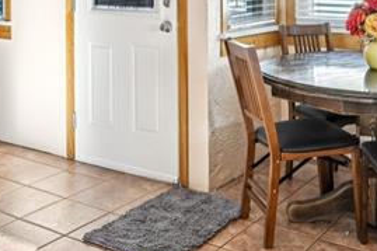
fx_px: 616
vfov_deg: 21.5
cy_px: -41
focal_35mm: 59
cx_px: 170
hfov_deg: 34.0
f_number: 11
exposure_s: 1/10
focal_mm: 15.5
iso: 400
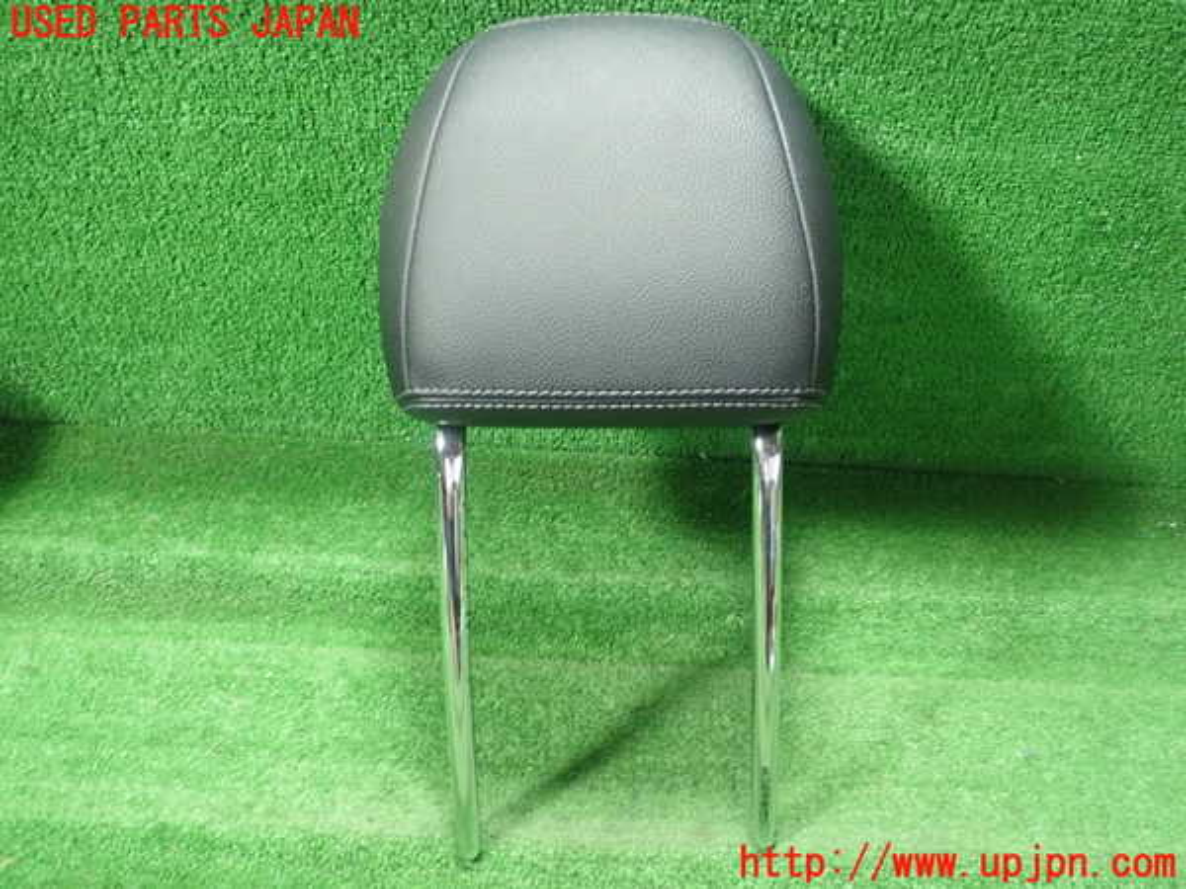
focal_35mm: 30
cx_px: 593
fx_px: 1028
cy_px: 444
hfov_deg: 60.0
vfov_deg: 46.8
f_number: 2.3
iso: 800
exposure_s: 1/100
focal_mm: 5.5
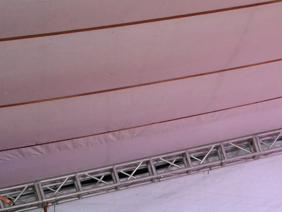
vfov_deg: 10.8
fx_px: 1059
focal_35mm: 130
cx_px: 453
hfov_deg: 14.0
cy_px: 352
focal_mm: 22
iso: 1600
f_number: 4.5
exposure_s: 1/200
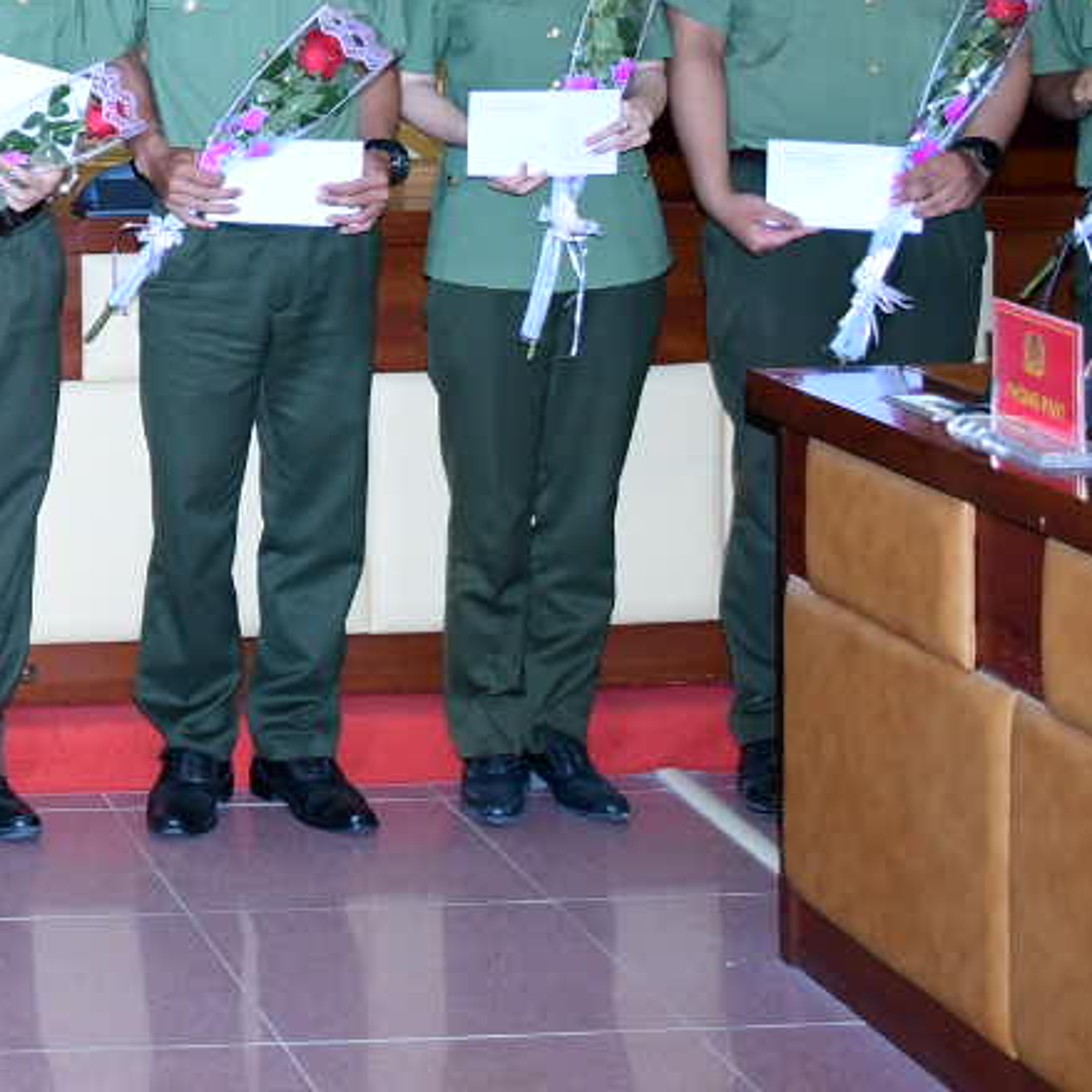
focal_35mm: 94
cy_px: -231
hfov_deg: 17.1
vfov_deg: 17.6
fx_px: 3355
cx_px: -423
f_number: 3.5
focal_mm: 20
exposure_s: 1/200
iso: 800
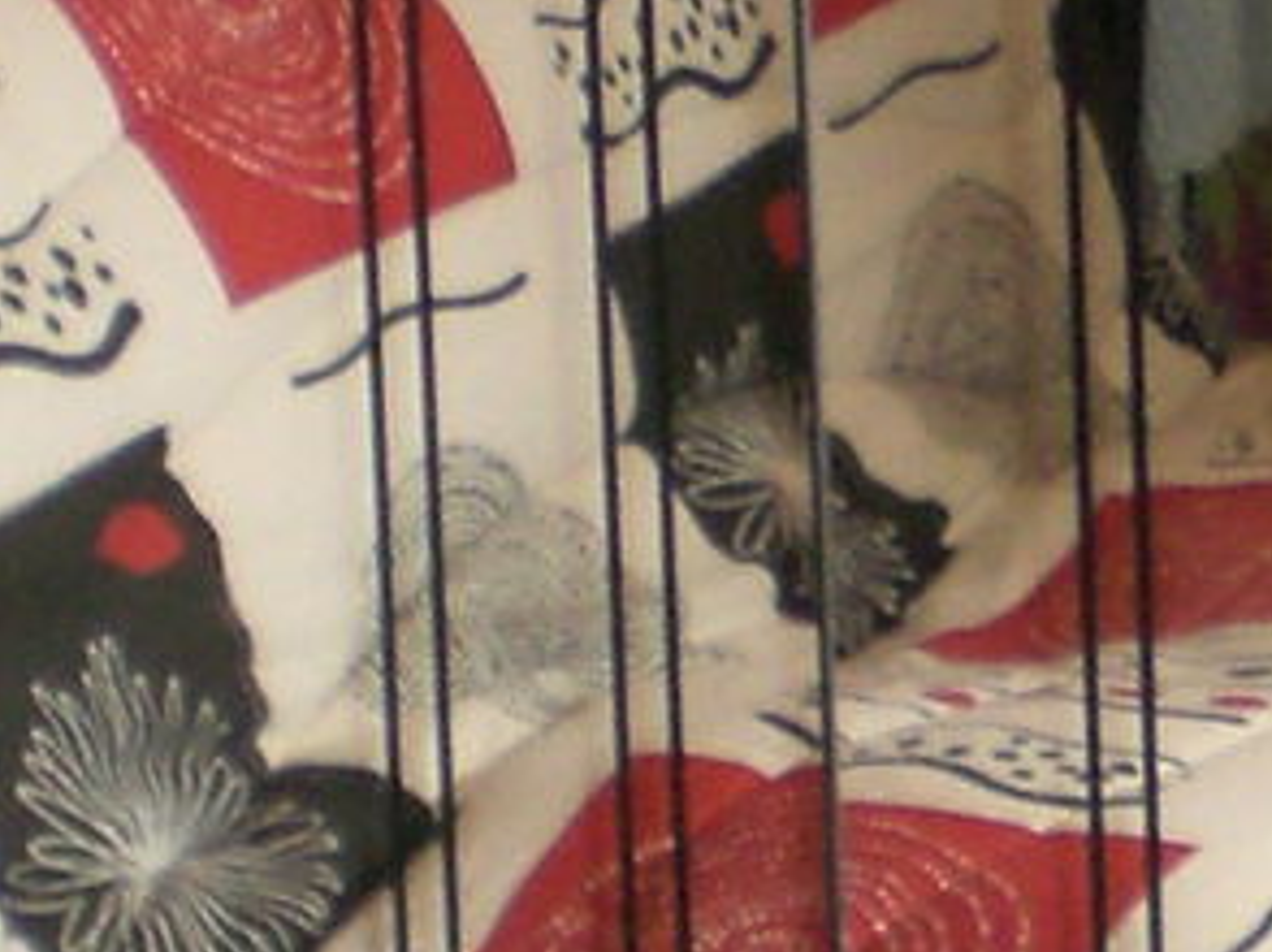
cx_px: 1376
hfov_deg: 9.5
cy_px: -108
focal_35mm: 207
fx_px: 7600
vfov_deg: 7.1
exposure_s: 1/60
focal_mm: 6.3
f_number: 3.1
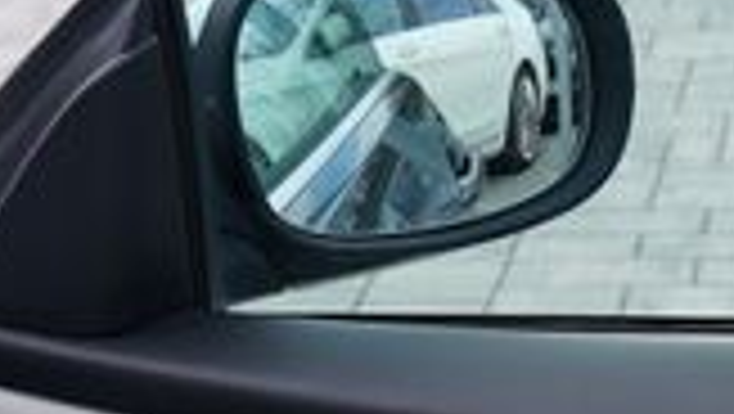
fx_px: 3720
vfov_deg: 6.3
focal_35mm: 191
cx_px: 1418
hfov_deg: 10.4
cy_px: 547
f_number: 5.6
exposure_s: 1/125
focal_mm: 29
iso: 100
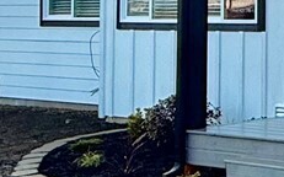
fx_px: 797
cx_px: 706
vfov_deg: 12.6
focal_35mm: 103
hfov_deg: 13.6
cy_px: 7
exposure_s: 1/549
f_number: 2.2
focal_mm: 2.22
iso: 64
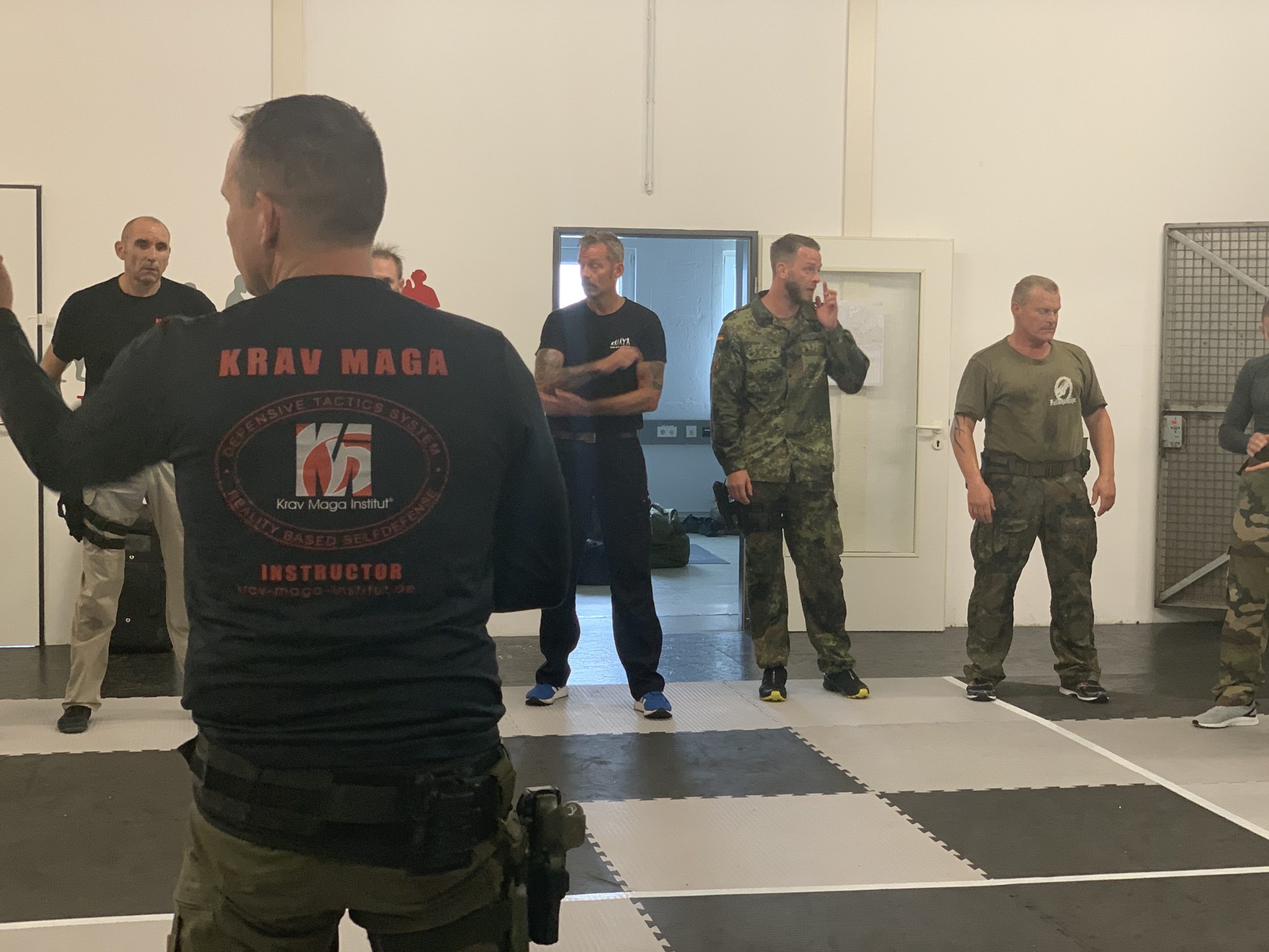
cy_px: 476
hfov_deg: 36.8
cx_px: 634
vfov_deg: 28.0
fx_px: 1906
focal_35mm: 52
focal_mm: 6
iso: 125
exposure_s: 1/50
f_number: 2.4
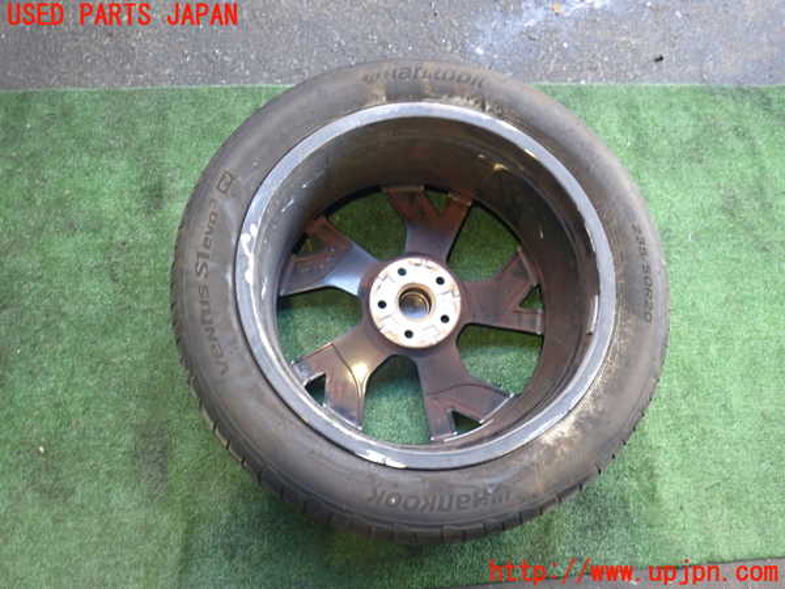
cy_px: 294
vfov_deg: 46.8
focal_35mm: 30
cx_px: 392
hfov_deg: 60.0
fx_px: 680
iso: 250
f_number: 2.3
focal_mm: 5.4
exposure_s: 1/30
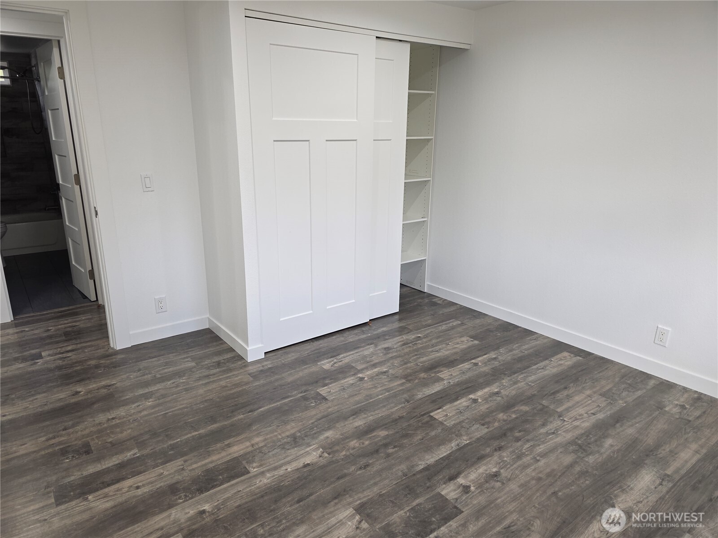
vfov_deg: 58.9
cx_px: 359
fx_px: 477
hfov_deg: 73.9
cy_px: 269
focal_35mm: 23
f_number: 1.7
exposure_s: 1/60
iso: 80
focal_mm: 6.3
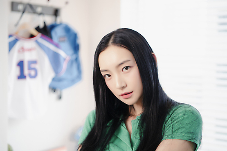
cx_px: 111
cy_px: 74
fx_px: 422
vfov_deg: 20.3
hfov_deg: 30.1
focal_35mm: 67
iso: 400
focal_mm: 62
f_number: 2.8
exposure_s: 1/100
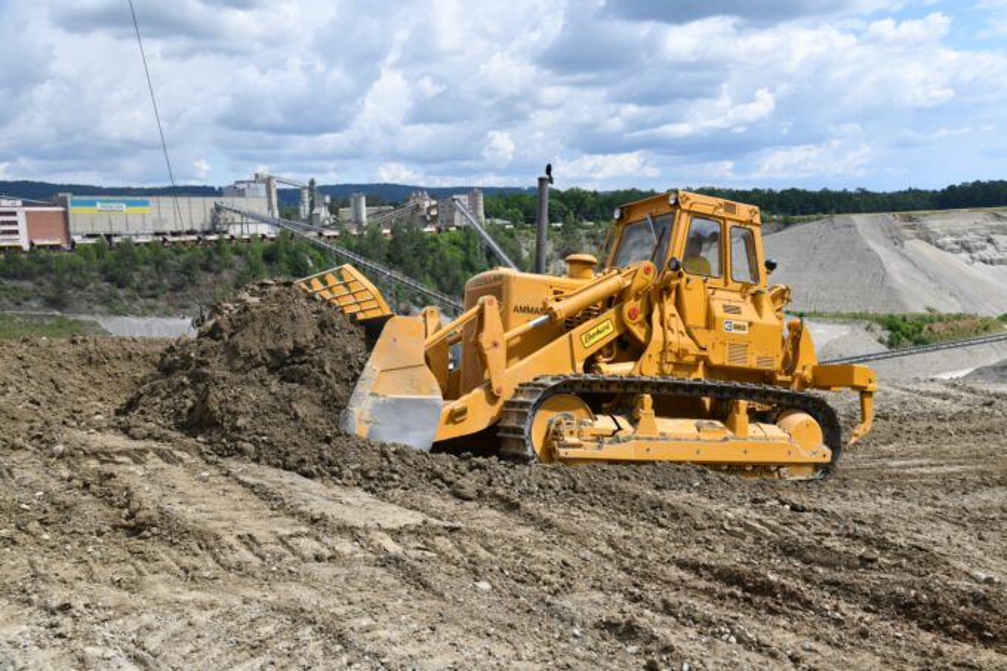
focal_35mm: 32
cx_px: 504
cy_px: 336
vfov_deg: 41.1
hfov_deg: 58.7
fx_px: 895
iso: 200
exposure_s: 1/400
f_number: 10
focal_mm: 32
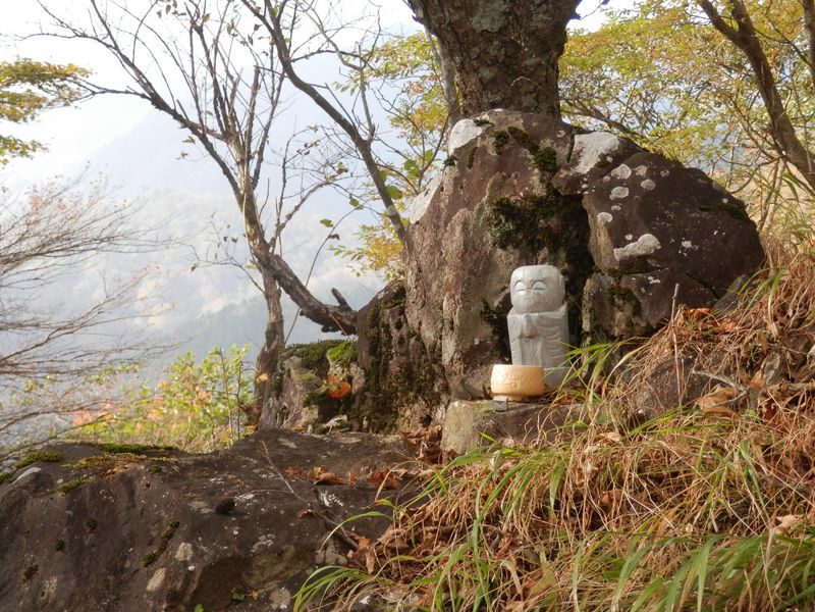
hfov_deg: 26.7
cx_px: 408
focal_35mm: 73
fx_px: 1719
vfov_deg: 20.2
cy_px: 306
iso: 125
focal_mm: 13.1
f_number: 4.5
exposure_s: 1/125
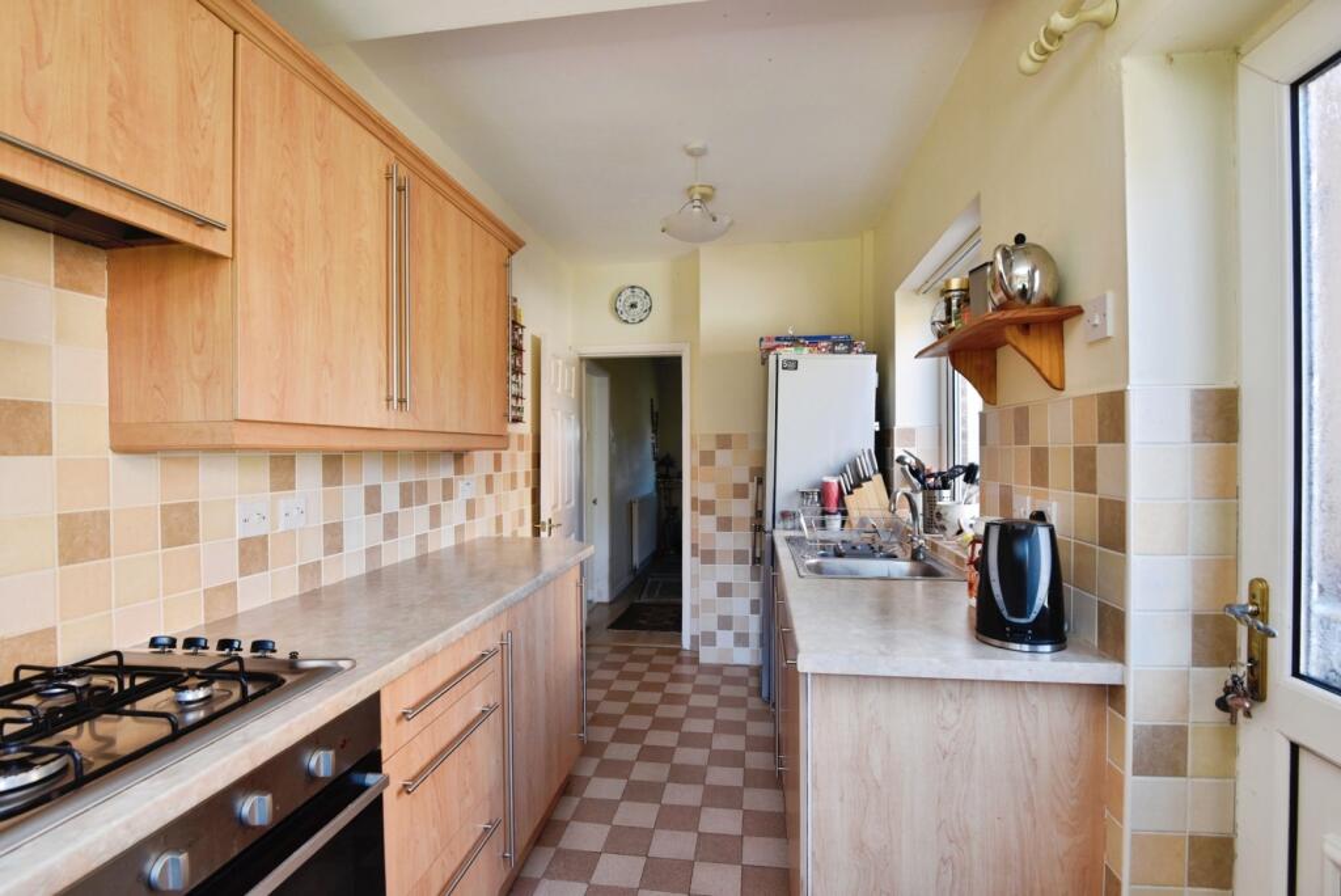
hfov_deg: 96.7
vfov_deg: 73.8
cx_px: 670
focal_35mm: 16
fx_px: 596
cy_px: 448
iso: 400
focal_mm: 16
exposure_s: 1/30
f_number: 7.1
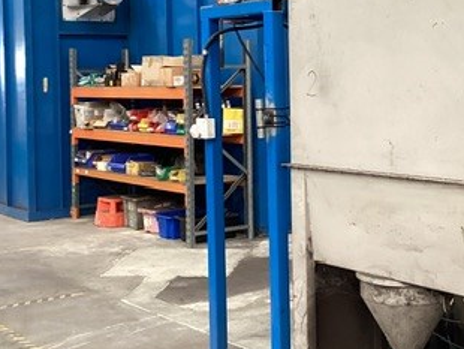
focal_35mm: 64
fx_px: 859
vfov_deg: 22.8
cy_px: 102
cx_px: 284
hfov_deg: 30.1
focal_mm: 3.3
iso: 160
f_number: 2.4
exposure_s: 1/50
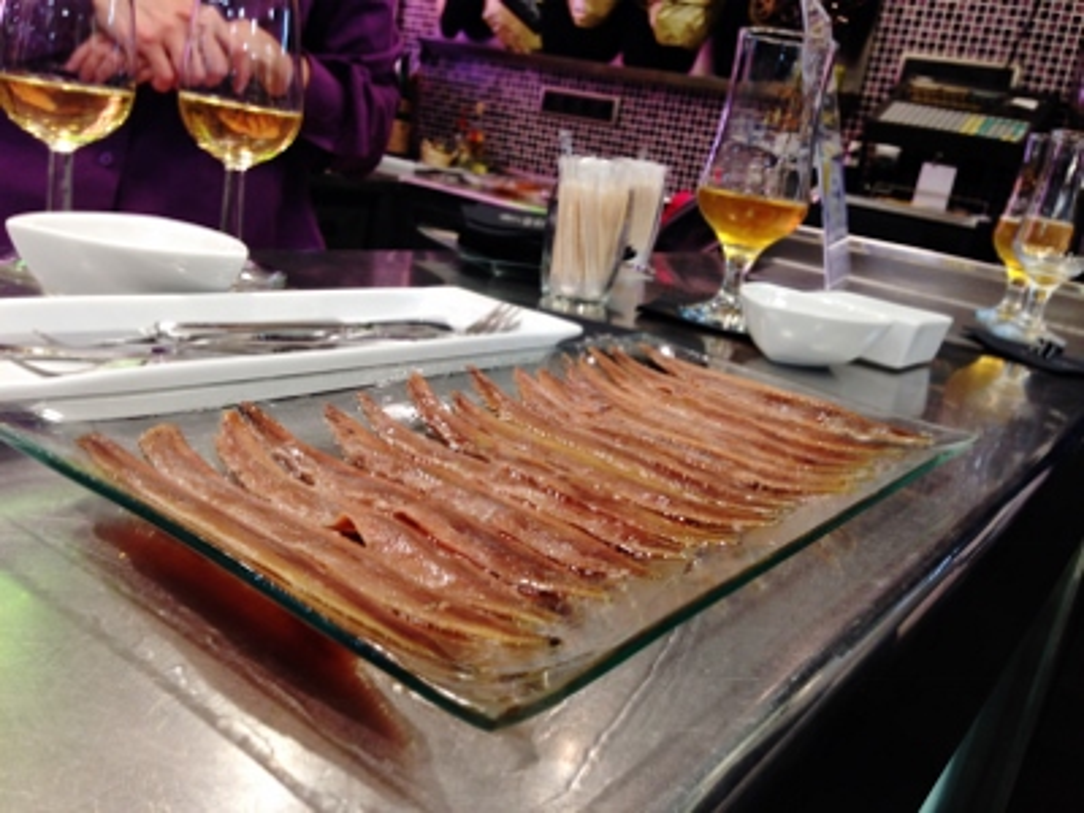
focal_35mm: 33
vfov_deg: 42.9
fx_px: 1033
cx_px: 542
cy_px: 406
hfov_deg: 55.4
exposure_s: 1/24
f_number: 2.4
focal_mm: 4.12
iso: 50
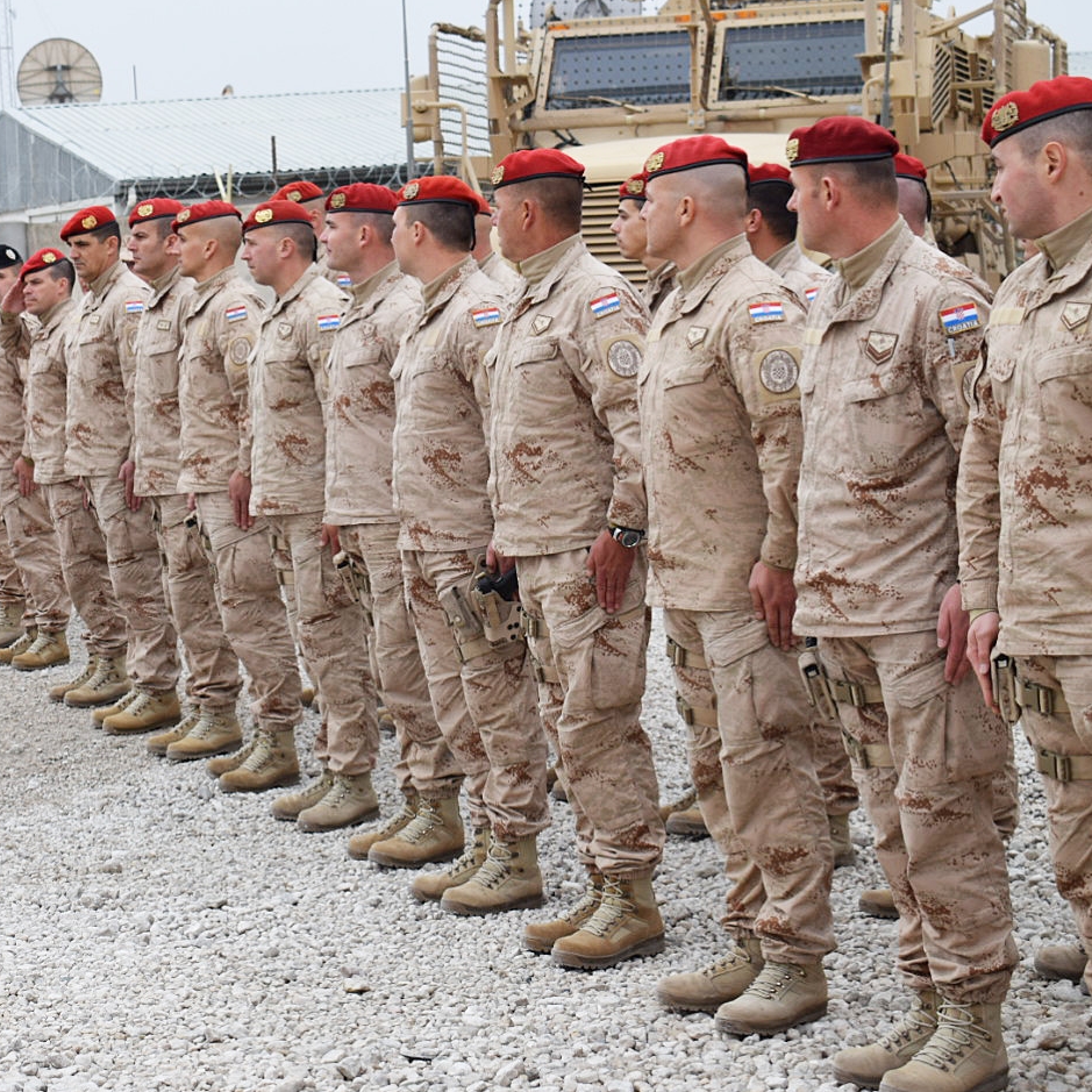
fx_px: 3141
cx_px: 185
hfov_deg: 19.5
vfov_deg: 19.7
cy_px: 466
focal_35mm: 88
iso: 100
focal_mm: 40
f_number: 6.3
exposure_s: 1/160
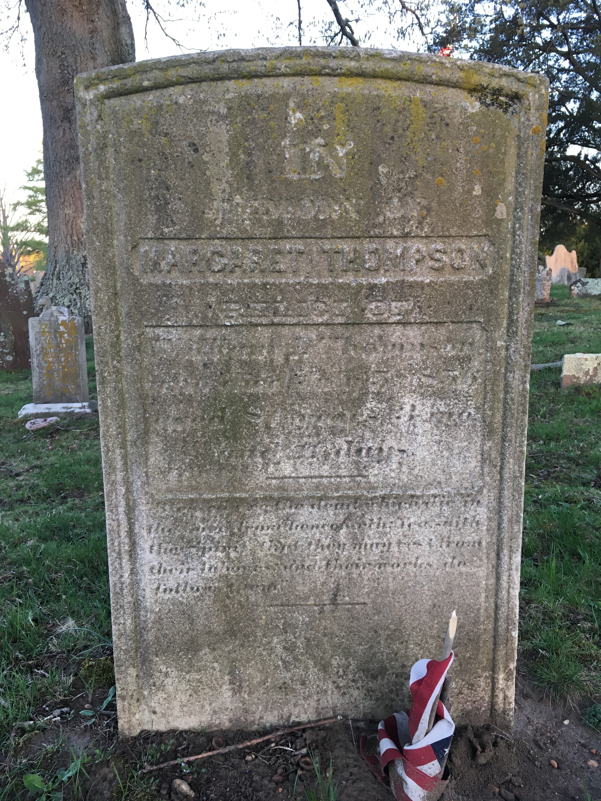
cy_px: 400
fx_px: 671
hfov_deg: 48.2
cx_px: 300
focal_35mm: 29
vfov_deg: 61.7
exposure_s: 1/30
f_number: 2.2
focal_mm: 4.15
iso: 25
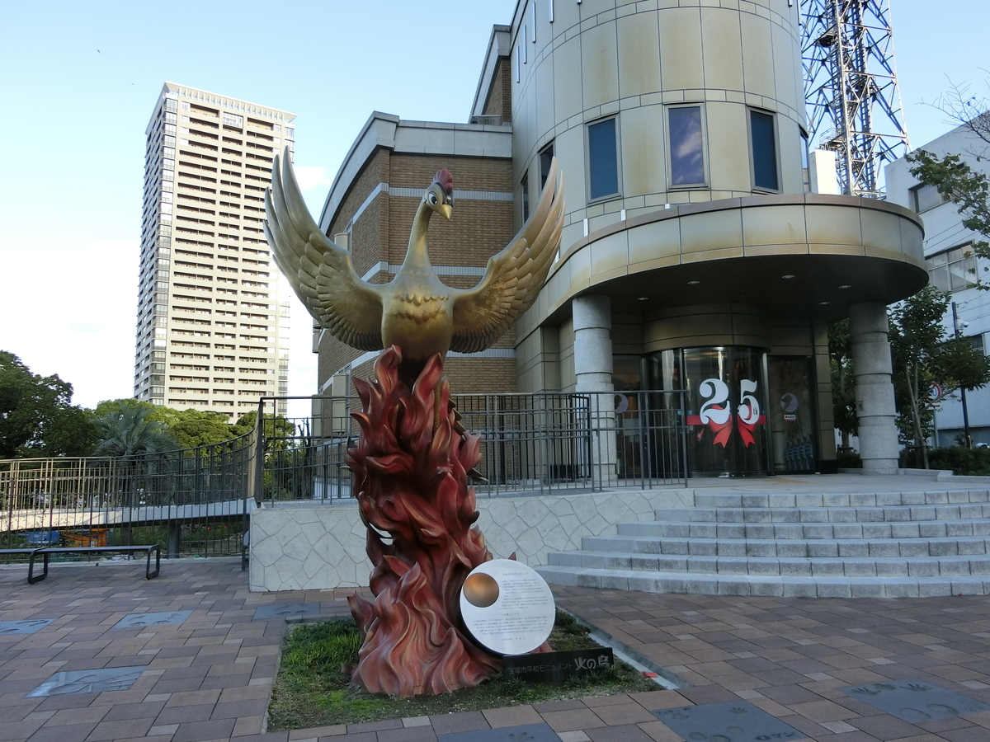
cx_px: 495
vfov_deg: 54.9
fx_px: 715
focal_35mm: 25
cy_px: 371
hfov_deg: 69.4
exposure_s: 1/200
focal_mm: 4.5
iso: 80
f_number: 3.5
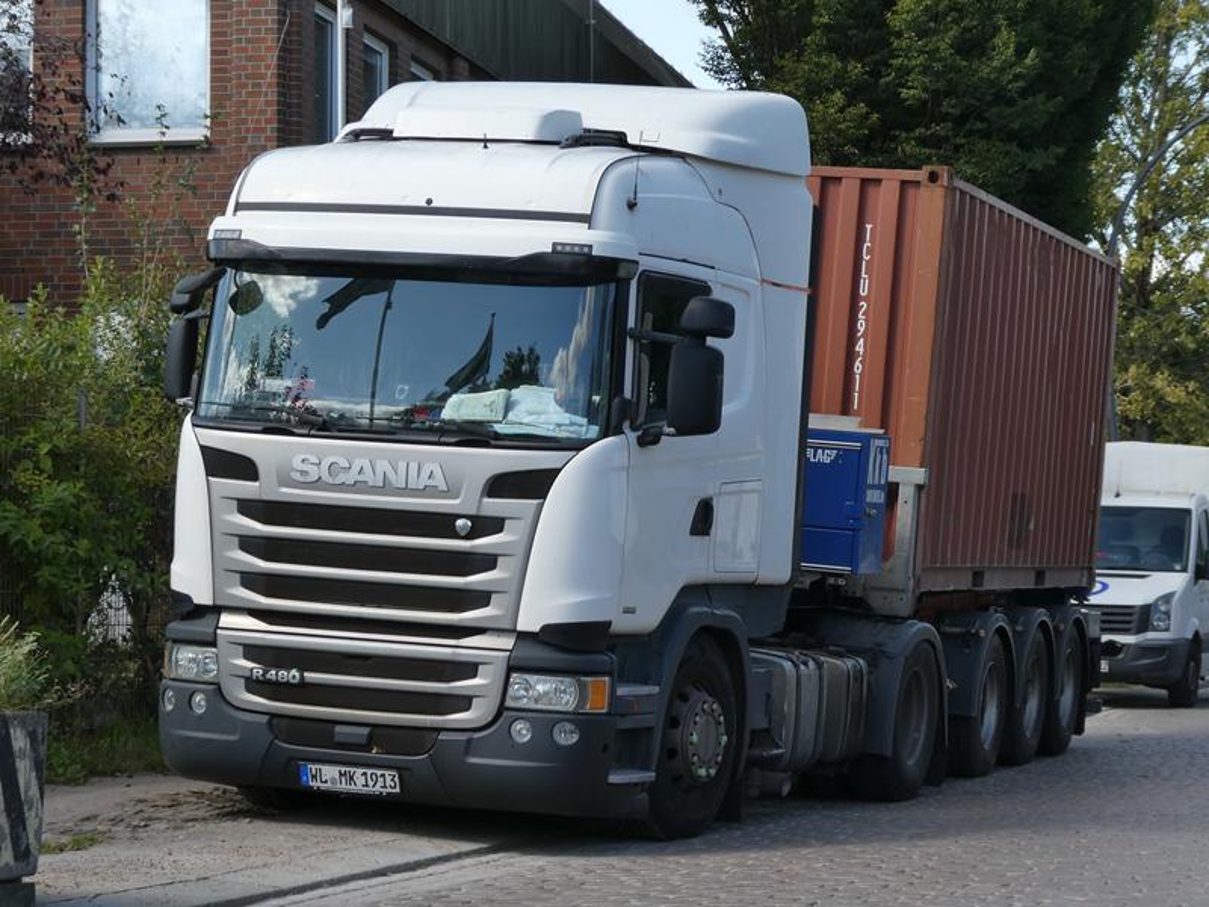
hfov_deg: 23.3
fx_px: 2934
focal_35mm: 84
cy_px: 454
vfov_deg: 17.6
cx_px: 604
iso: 80
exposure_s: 1/250
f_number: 4.8
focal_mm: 15
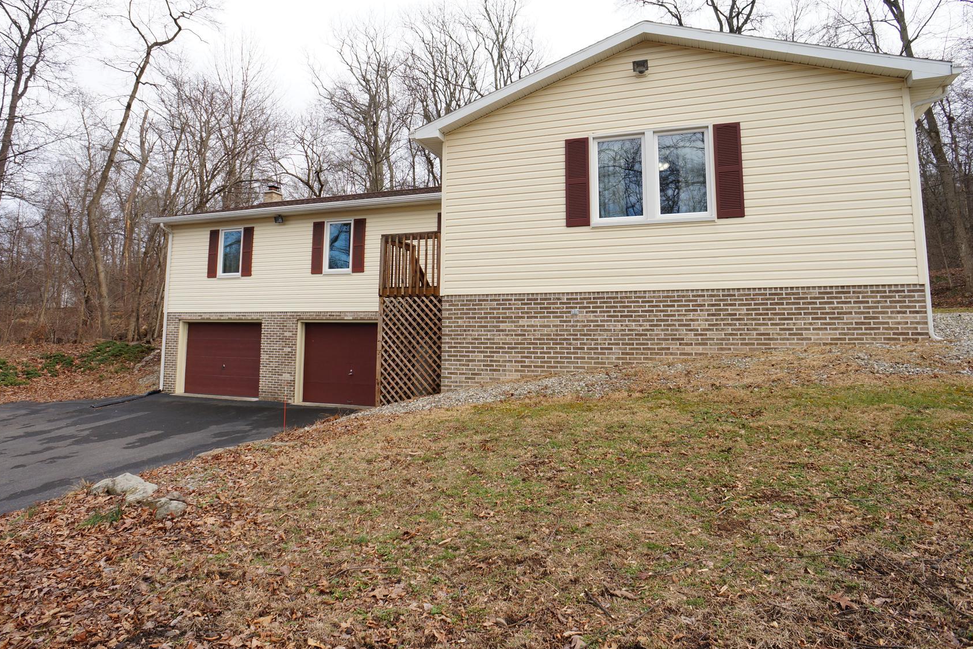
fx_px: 784
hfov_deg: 63.6
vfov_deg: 44.8
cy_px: 269
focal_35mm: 29
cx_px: 461
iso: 100
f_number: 6.3
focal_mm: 16
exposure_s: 1/80
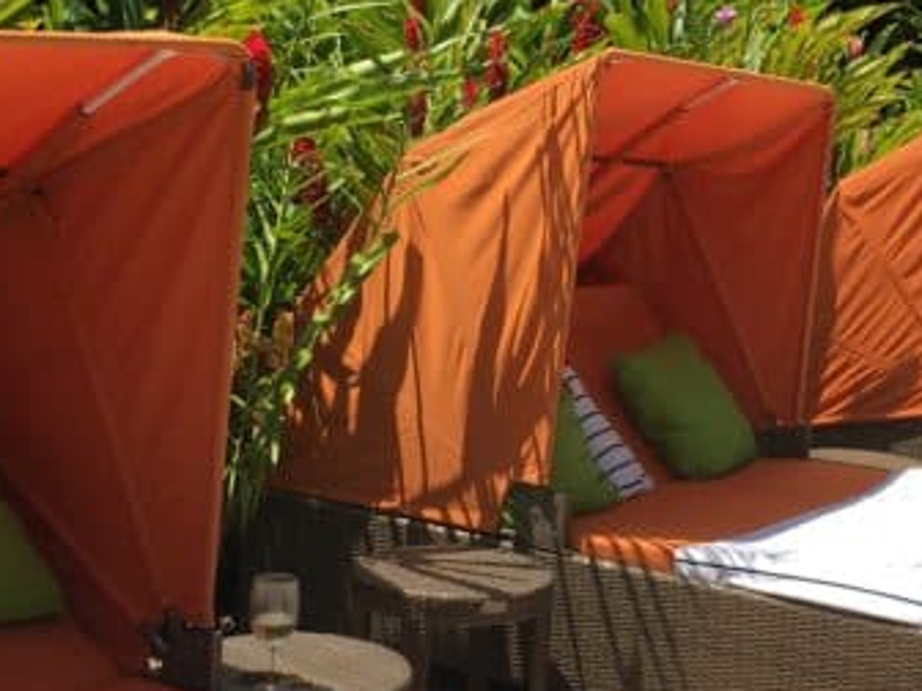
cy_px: 271
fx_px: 1838
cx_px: 579
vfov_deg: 21.3
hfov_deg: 28.1
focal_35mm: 69
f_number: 2.2
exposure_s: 1/1570
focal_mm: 4.15
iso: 25
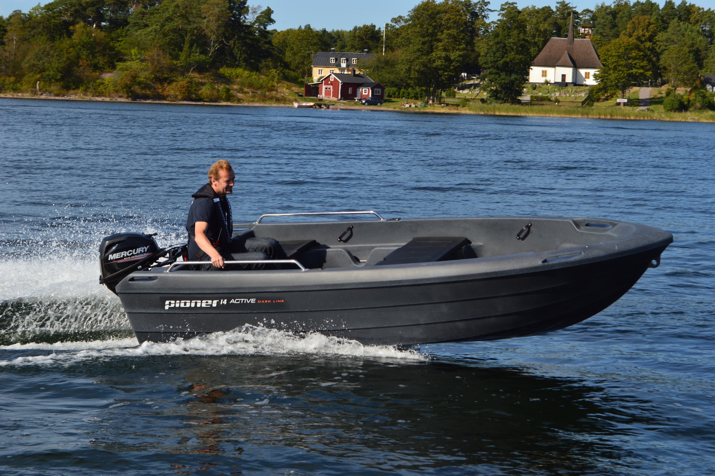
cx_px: 358
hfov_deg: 24.6
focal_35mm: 82
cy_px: 238
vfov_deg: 16.5
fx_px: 1637
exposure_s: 1/500
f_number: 11
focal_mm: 55
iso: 360
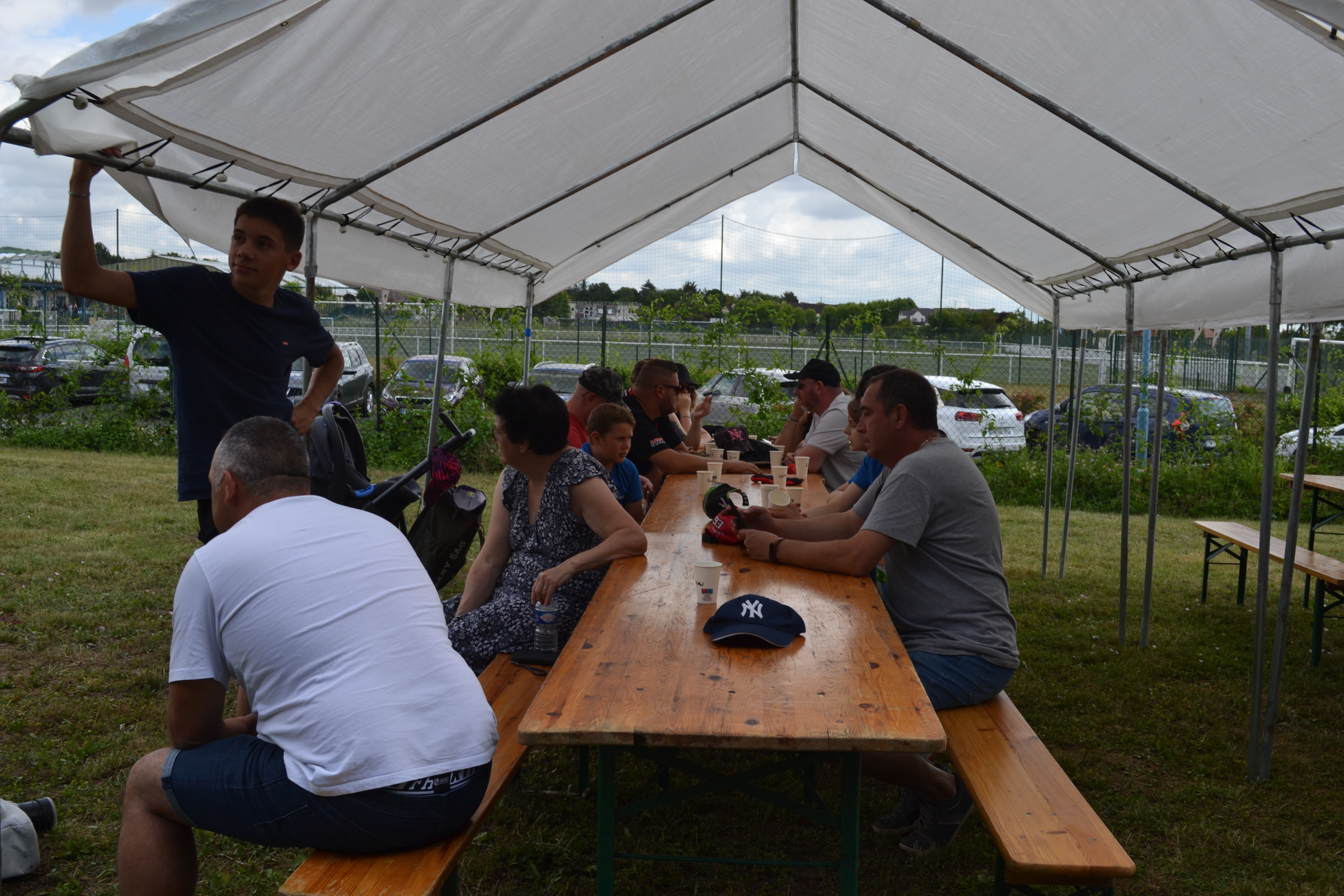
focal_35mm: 36
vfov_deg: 36.9
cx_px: 672
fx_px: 1344
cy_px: 448
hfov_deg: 53.1
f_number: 7.1
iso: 100
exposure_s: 1/200
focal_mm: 24
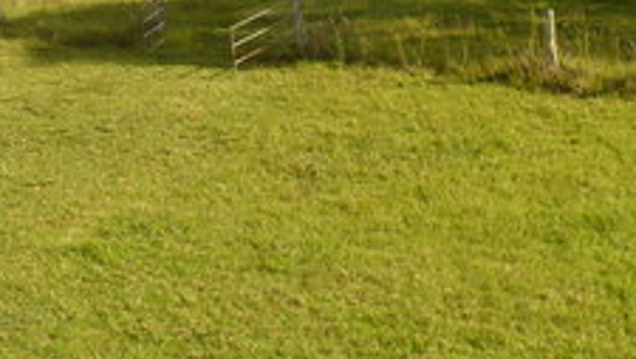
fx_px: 1452
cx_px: 325
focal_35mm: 86
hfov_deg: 24.7
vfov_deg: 13.5
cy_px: -127
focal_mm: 6.1
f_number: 2.8
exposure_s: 1/800
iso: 100
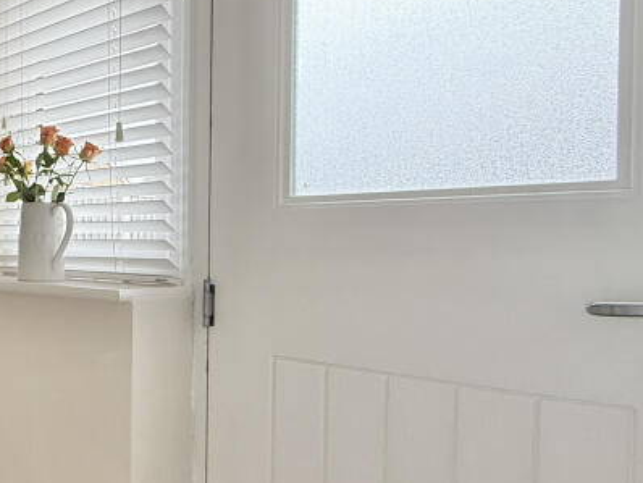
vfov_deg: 39.7
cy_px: 247
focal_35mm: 36
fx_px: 669
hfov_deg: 39.3
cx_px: -103
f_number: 2.2
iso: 250
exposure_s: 1/100
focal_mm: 2.22
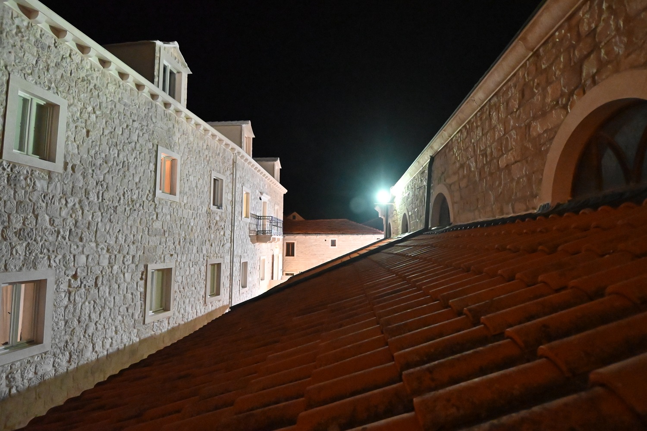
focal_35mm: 18
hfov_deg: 90.0
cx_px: 324
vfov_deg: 67.4
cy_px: 216
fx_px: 323
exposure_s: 1/20
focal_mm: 12
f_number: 4
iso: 8000
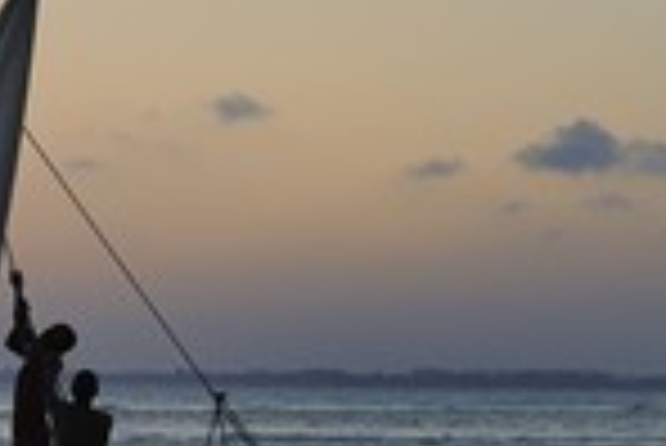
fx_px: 3259
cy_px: 288
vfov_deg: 7.8
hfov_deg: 11.5
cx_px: -40
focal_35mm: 176
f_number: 8
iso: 400
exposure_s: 1/160
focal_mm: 62
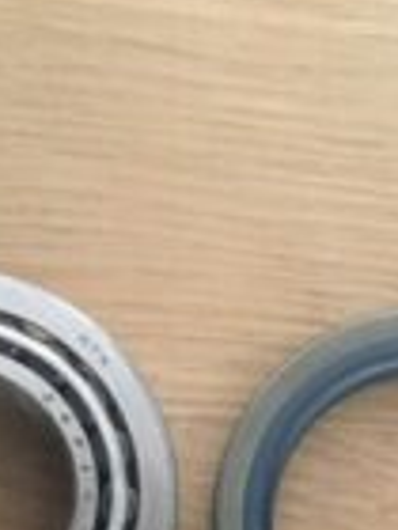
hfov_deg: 17.8
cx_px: 246
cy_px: 700
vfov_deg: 21.2
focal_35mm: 83
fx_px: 1272
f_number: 2.2
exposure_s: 1/17
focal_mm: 4.15
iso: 500
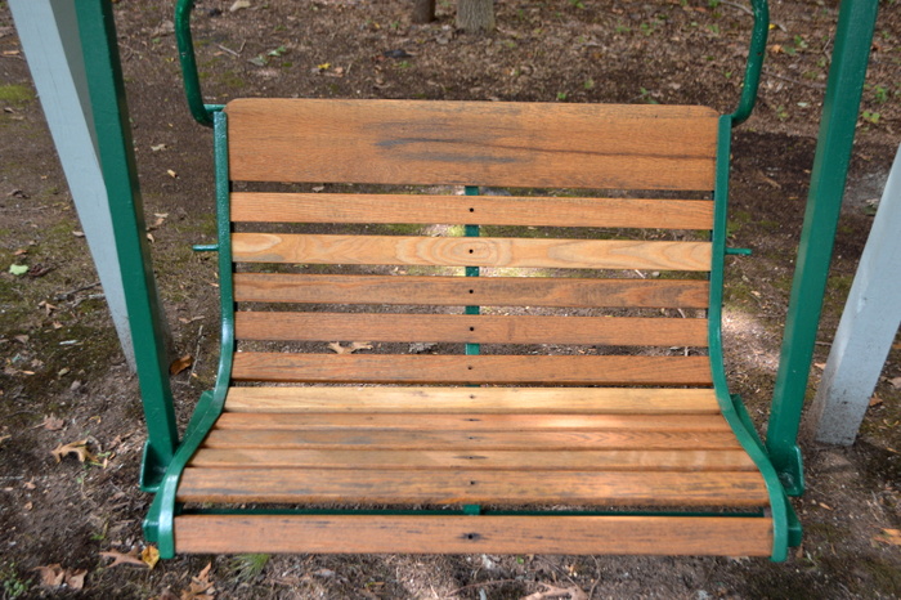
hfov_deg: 53.2
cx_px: 450
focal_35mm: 36
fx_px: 901
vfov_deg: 36.8
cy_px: 300
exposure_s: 1/80
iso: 400
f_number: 4.5
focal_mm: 24
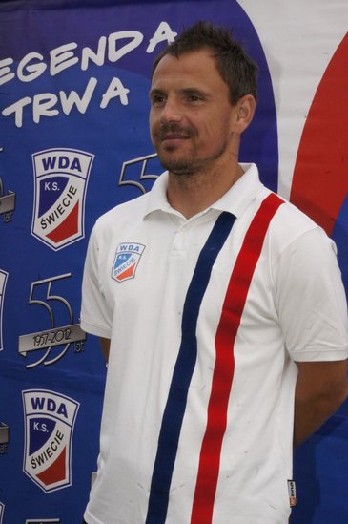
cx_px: 174
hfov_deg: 22.6
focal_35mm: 60
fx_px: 872
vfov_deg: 33.4
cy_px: 262
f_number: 29
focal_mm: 40
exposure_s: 1/160
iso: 3200
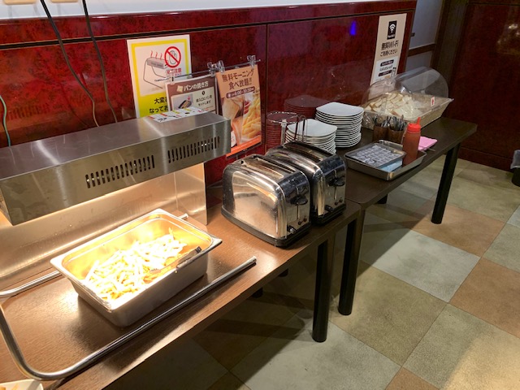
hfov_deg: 67.3
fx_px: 391
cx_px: 260
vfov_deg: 53.1
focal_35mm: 26
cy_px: 195
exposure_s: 1/50
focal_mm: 4.25
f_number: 1.8
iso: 250
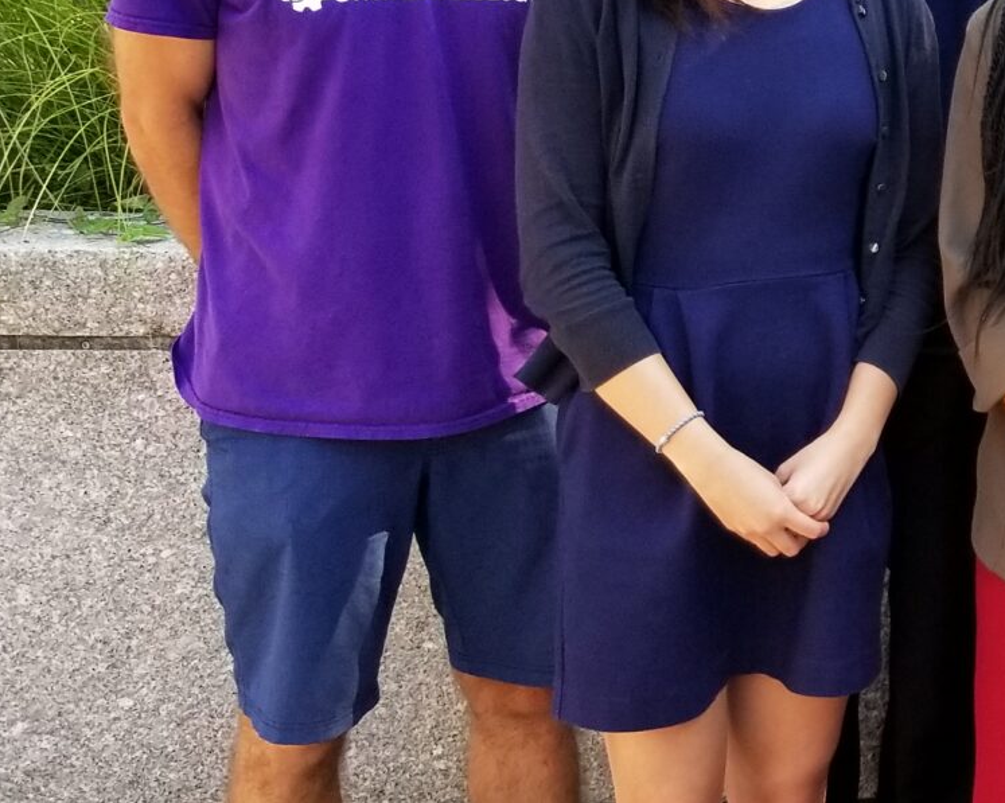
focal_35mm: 87
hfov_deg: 19.3
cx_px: 1493
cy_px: 312
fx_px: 2587
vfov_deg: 17.6
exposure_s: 1/221
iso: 50
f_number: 1.7
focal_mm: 4.25
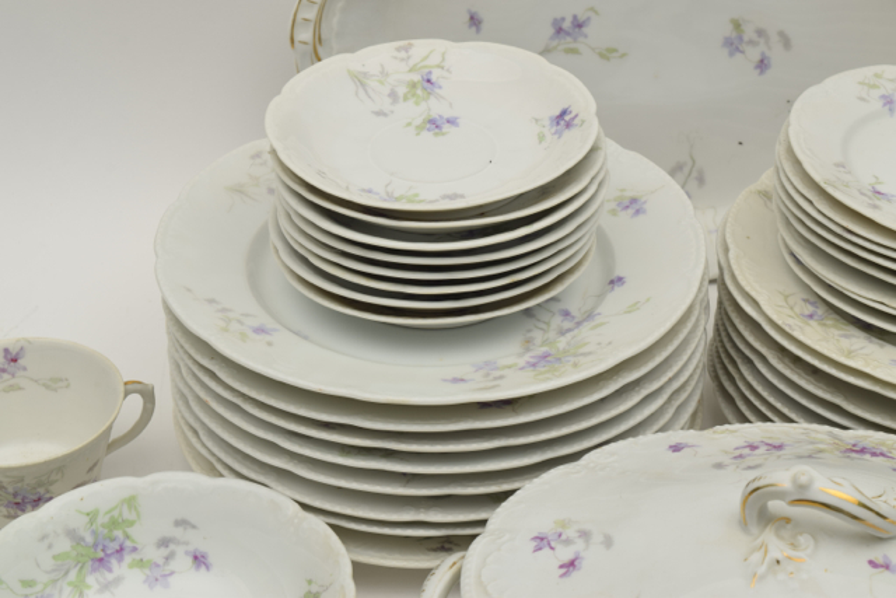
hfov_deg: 24.6
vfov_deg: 16.6
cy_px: 299
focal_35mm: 82
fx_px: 2054
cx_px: 448
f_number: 11
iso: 100
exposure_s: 1/125
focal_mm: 55
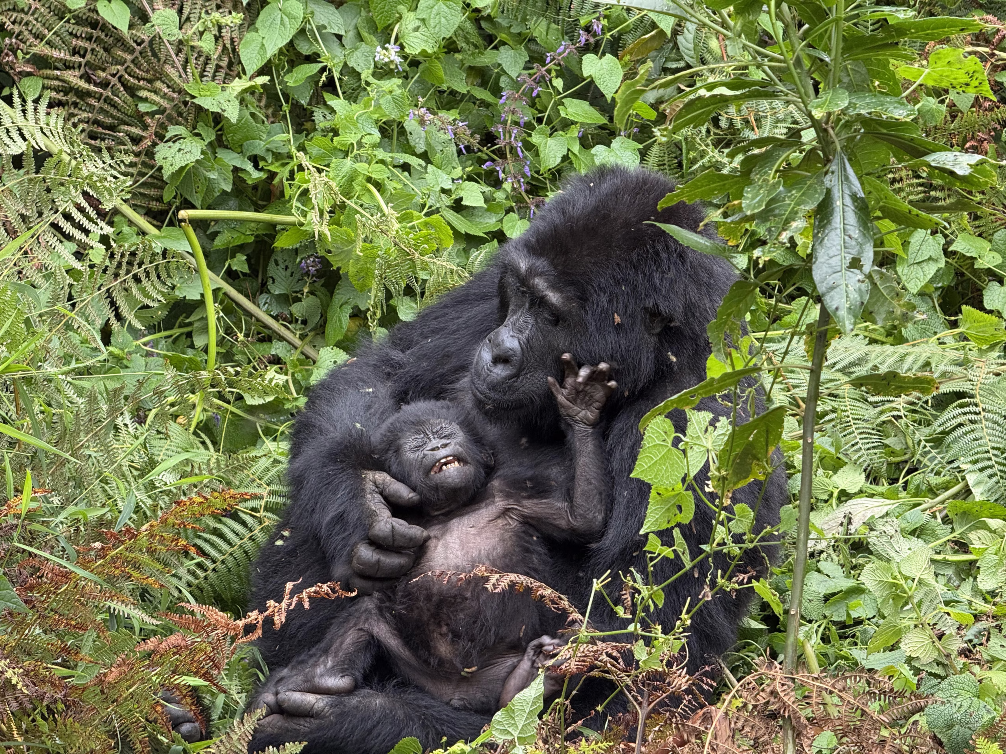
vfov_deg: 12.3
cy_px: 377
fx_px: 3487
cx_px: 503
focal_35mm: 120
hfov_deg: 16.4
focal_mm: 15.66
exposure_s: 1/99
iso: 64
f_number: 2.8
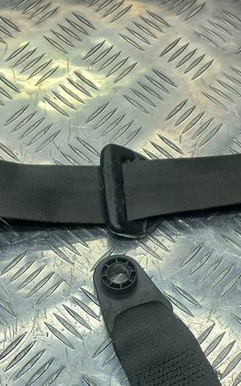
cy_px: 302
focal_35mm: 59
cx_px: 119
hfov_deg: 22.0
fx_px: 621
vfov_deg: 33.7
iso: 25
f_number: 1.8
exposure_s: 1/100
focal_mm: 4.6
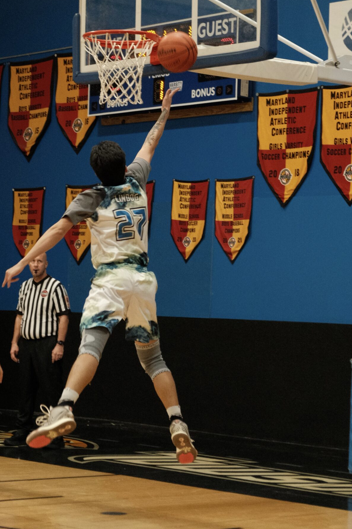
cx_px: 130
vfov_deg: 22.1
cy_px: 191
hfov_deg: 14.8
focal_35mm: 92
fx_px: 1349
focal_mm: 42.5
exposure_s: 1/200
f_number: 4
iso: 4000
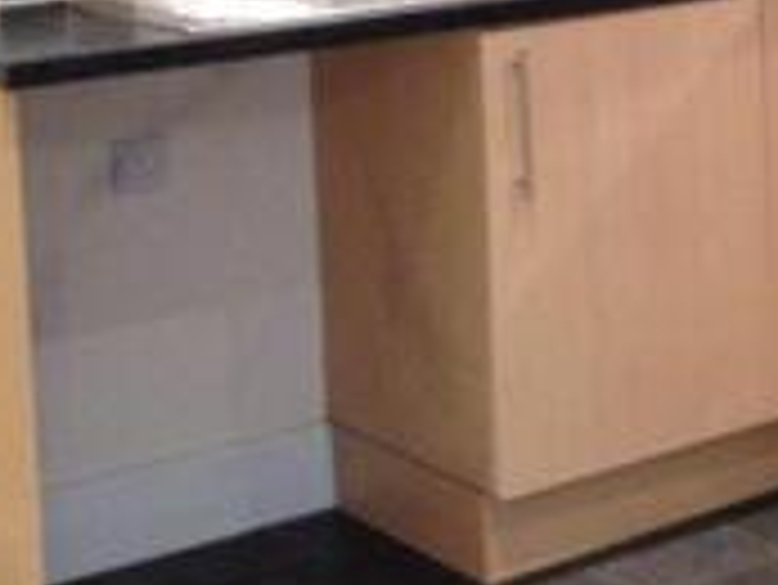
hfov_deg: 16.4
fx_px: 2496
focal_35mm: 111
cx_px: 1104
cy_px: -173
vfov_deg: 12.9
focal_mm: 4.12
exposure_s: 1/20
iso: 250
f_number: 2.4
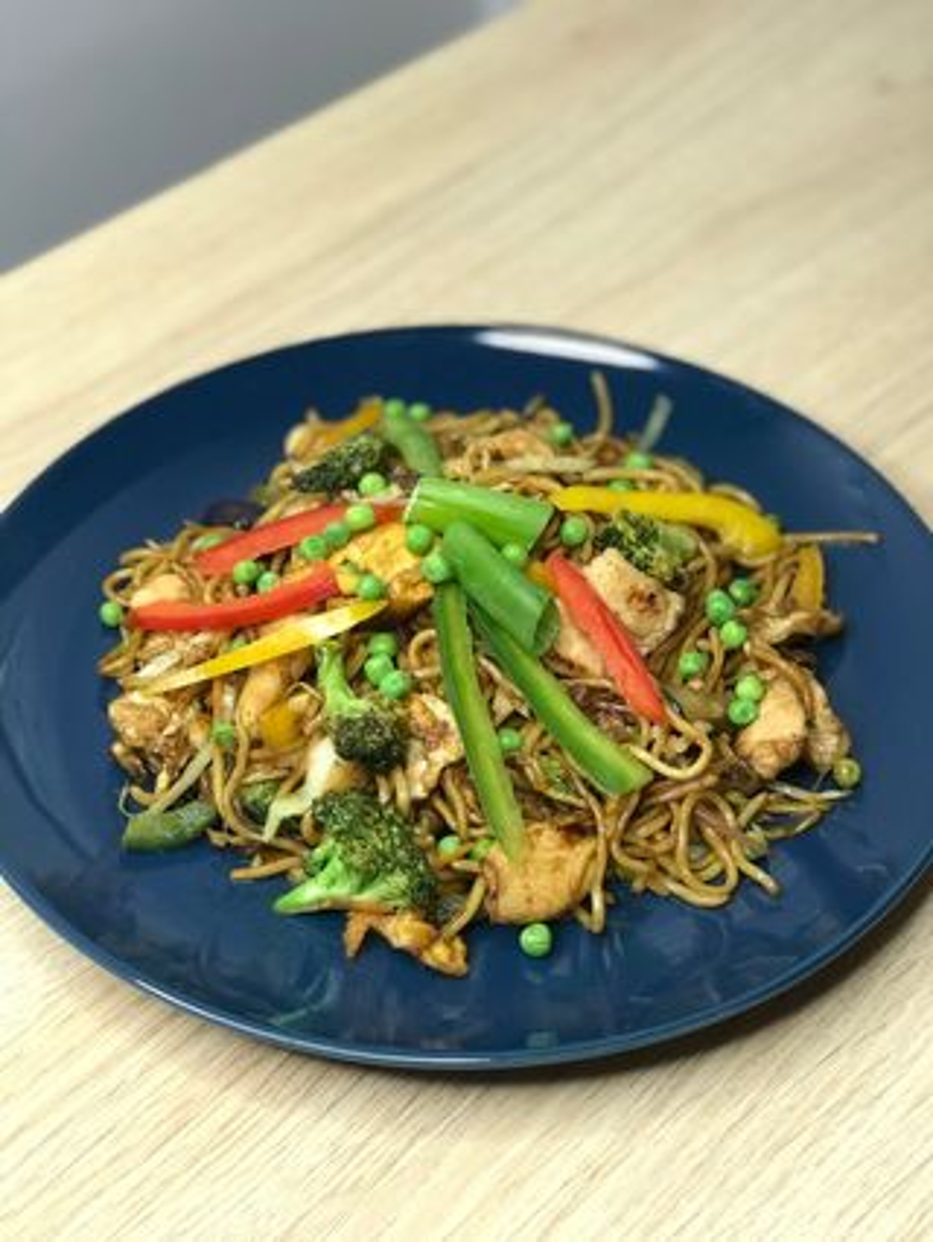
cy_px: 621
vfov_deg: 33.8
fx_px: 2046
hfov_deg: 25.7
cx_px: 466
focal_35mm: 57
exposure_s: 1/50
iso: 80
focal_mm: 6.6
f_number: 2.8
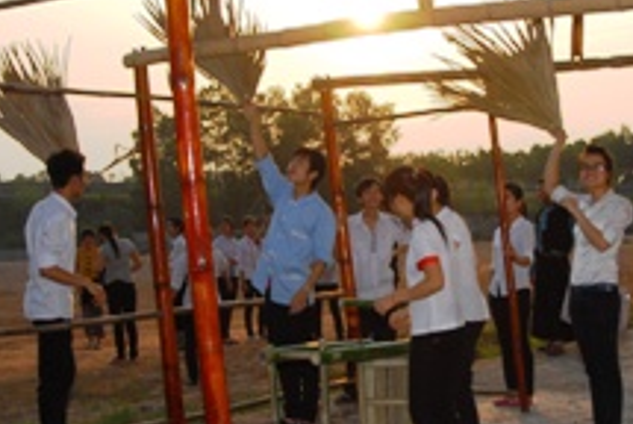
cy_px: 230
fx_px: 1321
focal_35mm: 75
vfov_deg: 18.2
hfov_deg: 26.8
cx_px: 412
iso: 200
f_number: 11
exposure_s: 1/250
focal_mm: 24
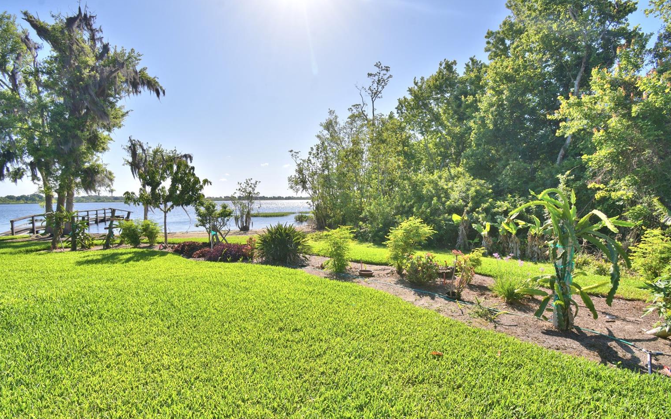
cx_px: 342
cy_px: 218
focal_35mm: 16
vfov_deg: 71.2
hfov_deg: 97.8
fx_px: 293
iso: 100
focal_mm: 10
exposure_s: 1/250
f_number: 11
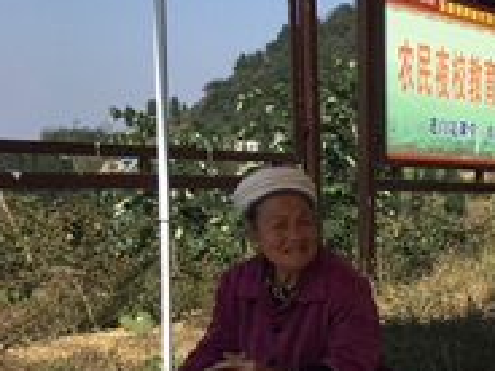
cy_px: 356
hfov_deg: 22.0
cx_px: 659
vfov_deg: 18.3
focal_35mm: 79
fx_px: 1130
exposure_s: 1/1637
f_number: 2.2
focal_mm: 4.15
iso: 25
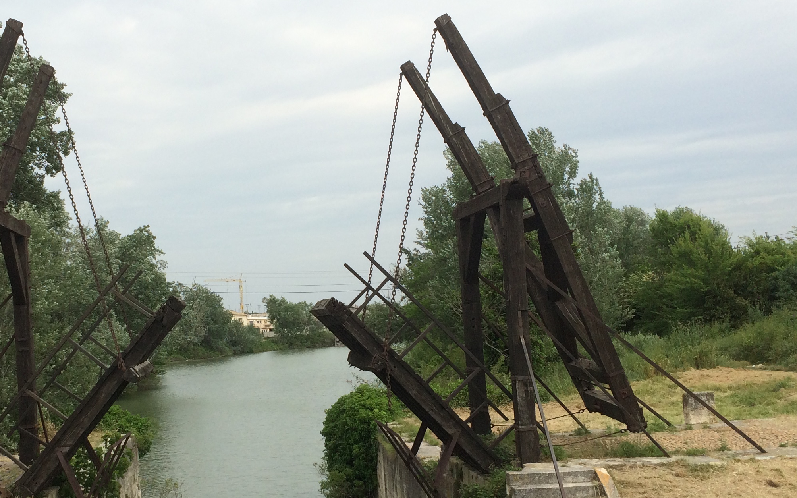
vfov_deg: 25.8
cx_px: 294
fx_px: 1086
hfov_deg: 40.0
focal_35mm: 50
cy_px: 300
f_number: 2.2
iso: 32
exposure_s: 1/2564
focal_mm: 4.15
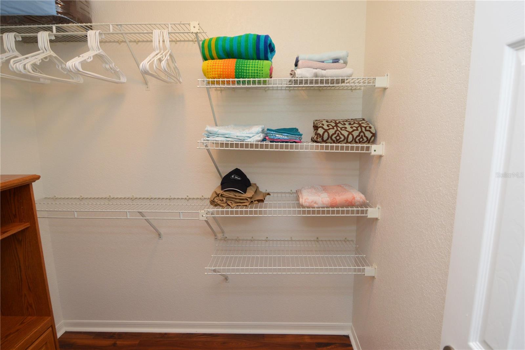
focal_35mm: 18
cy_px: 175
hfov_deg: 90.0
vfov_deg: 67.4
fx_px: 262
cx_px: 262
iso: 500
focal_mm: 12
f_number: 4
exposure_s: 1/60
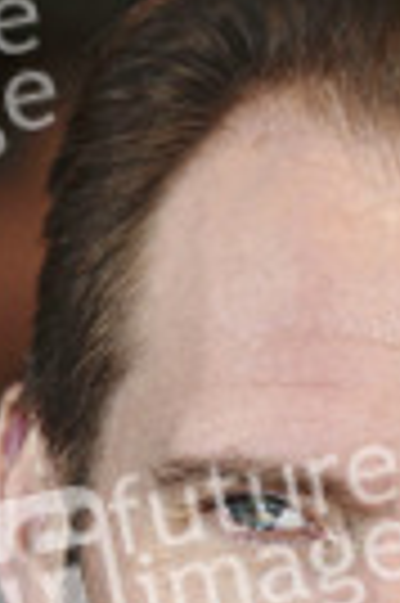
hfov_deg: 2.3
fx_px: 10117
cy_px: 778
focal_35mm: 605
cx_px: 317
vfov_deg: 3.4
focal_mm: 135
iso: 320
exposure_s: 1/200
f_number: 4.5
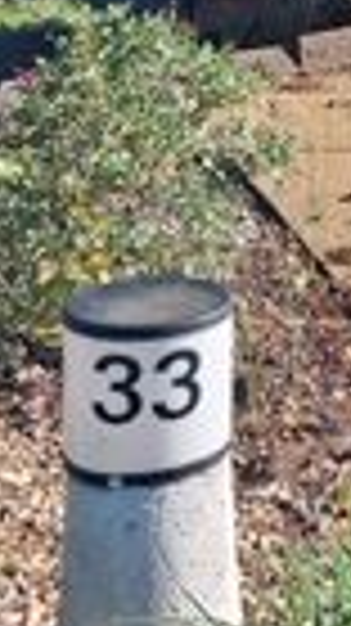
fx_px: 1757
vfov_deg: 19.2
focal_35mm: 106
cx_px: 873
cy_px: -92
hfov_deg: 9.9
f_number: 1.8
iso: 20
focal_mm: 4
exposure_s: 1/374
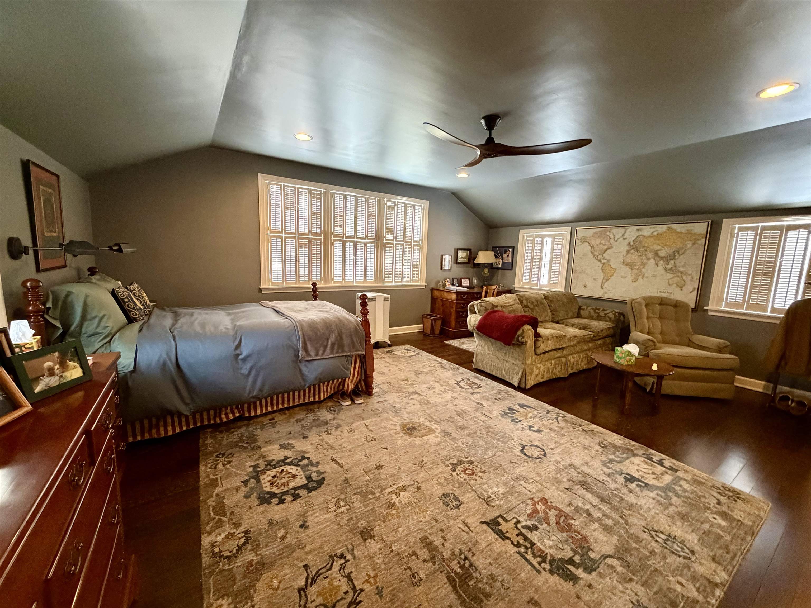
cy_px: 304
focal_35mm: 14
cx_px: 406
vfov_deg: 85.7
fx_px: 328
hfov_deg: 102.1
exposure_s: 1/60
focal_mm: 2.22
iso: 800
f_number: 2.2
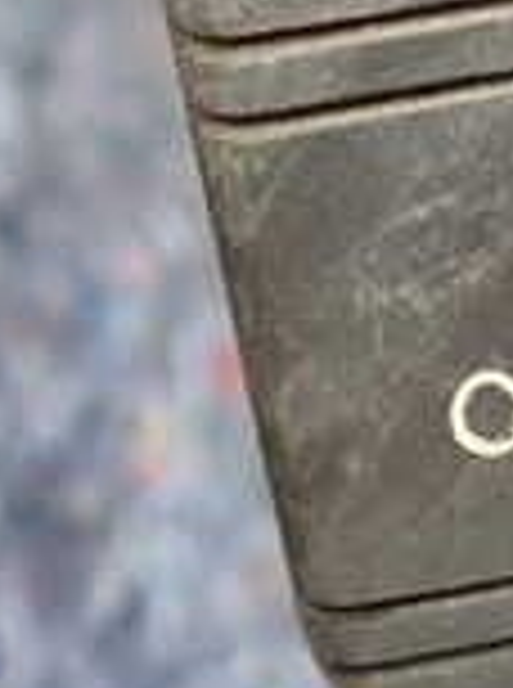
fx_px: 2341
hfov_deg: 12.2
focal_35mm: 118
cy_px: 180
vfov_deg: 16.6
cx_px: 652
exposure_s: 1/60
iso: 160
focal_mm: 5.4
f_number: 2.3
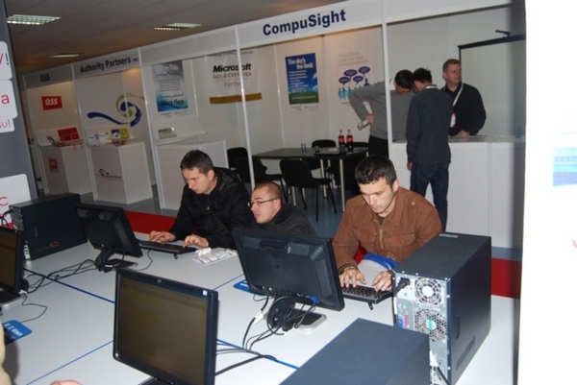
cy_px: 192
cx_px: 288
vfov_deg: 45.7
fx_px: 457
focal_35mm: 28
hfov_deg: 64.5
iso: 200
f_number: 3.5
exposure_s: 1/60
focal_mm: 19
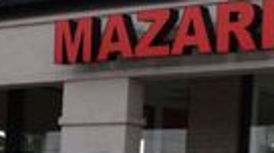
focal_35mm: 155
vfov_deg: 7.6
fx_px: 1128
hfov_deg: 13.8
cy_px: 258
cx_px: 83
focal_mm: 21
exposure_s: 1/160
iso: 400
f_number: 9
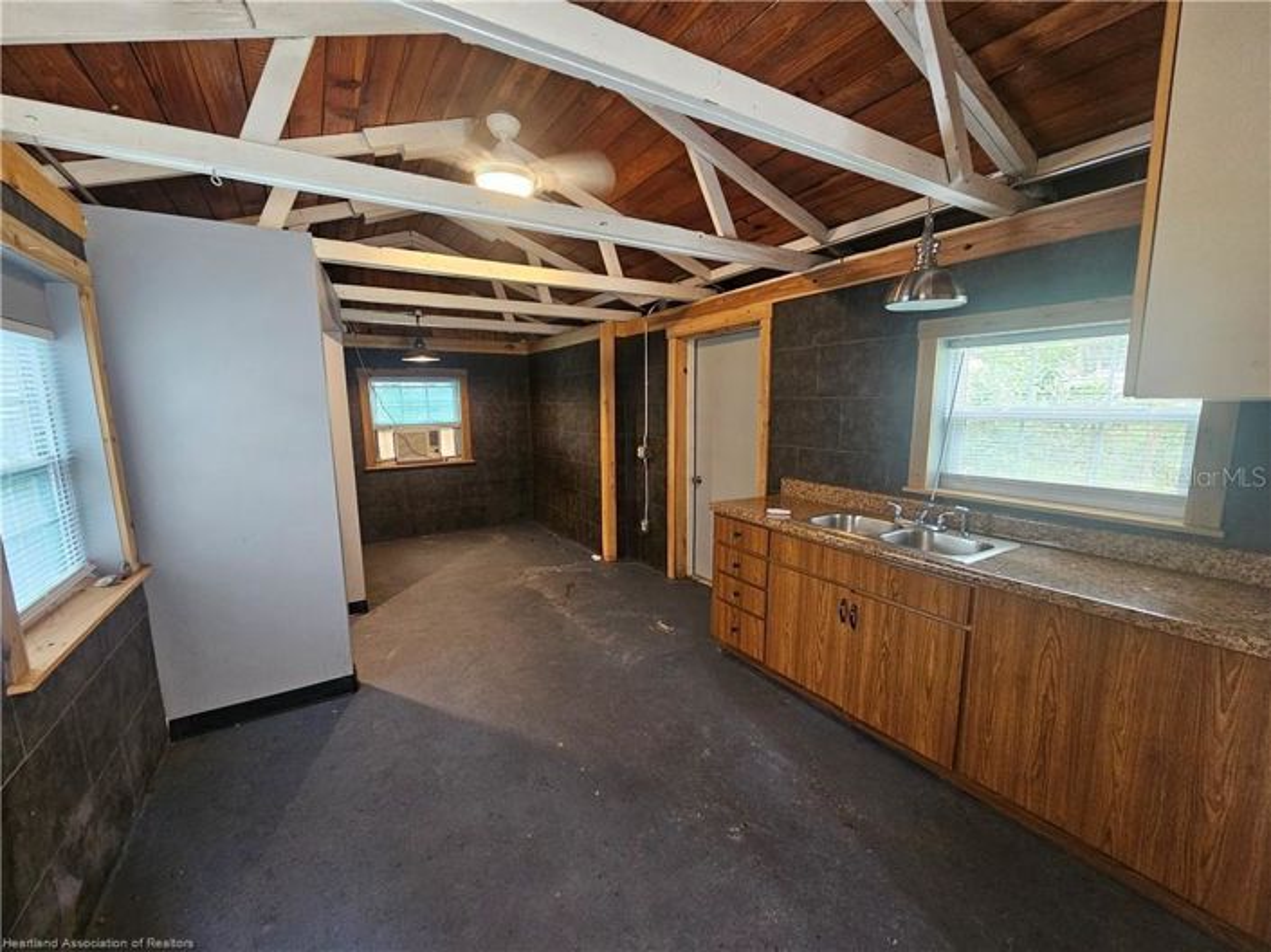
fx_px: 477
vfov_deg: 89.9
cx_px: 636
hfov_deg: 106.2
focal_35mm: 13
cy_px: 476
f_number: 2.2
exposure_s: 1/30
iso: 320
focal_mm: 2.2
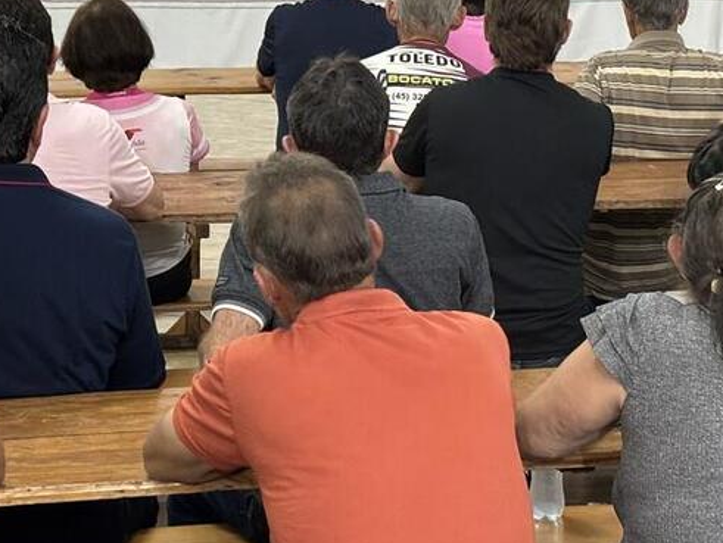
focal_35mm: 127
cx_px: 393
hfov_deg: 15.5
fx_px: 2655
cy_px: 107
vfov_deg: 11.6
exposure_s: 1/40
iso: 320
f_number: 1.6
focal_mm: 5.96
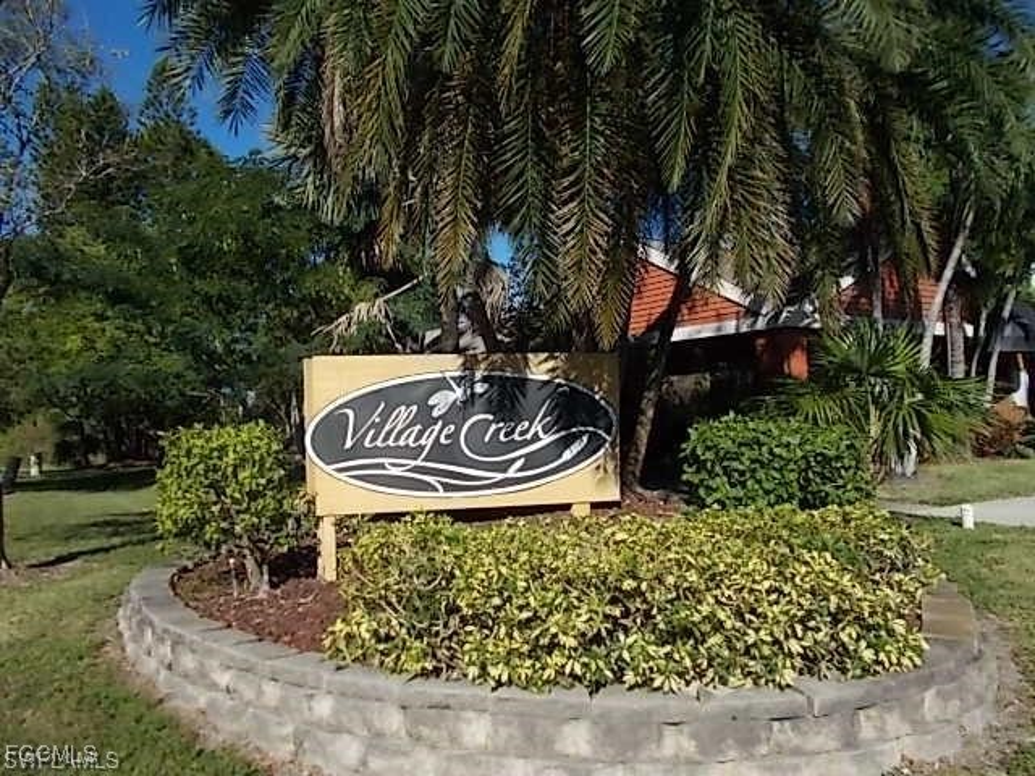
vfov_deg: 53.1
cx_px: 518
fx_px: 777
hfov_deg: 67.3
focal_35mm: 26
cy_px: 388
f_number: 8
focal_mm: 4.6
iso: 80
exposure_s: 1/250
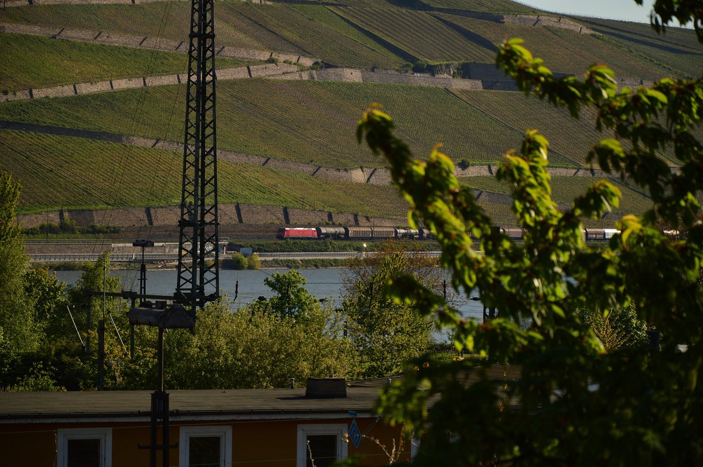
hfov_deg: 13.1
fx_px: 3072
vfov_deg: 8.7
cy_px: 234
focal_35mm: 158
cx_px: 352
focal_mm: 105
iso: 200
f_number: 6.3
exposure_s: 1/1250
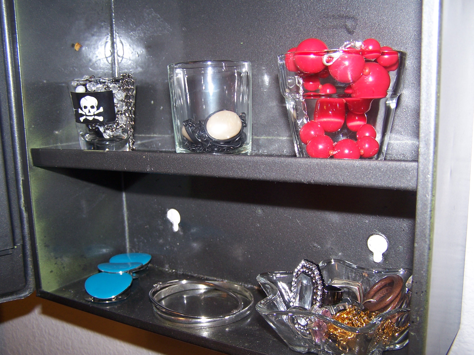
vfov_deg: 37.7
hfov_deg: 49.0
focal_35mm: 38
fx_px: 520
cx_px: 237
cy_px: 178
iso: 80
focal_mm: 6.3
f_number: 2.8
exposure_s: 1/60
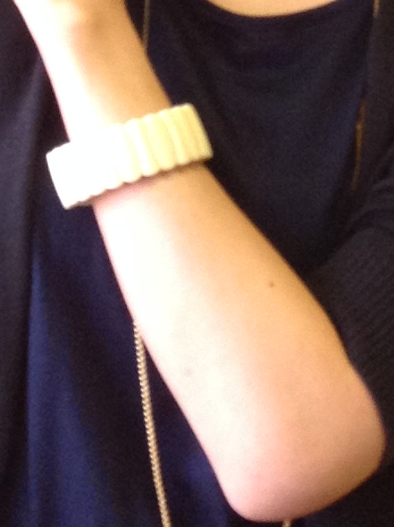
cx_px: 274
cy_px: -12
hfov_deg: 10.2
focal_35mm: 145
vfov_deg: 13.4
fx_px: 2205
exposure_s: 1/24
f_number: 2.4
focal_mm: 3.3
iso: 64
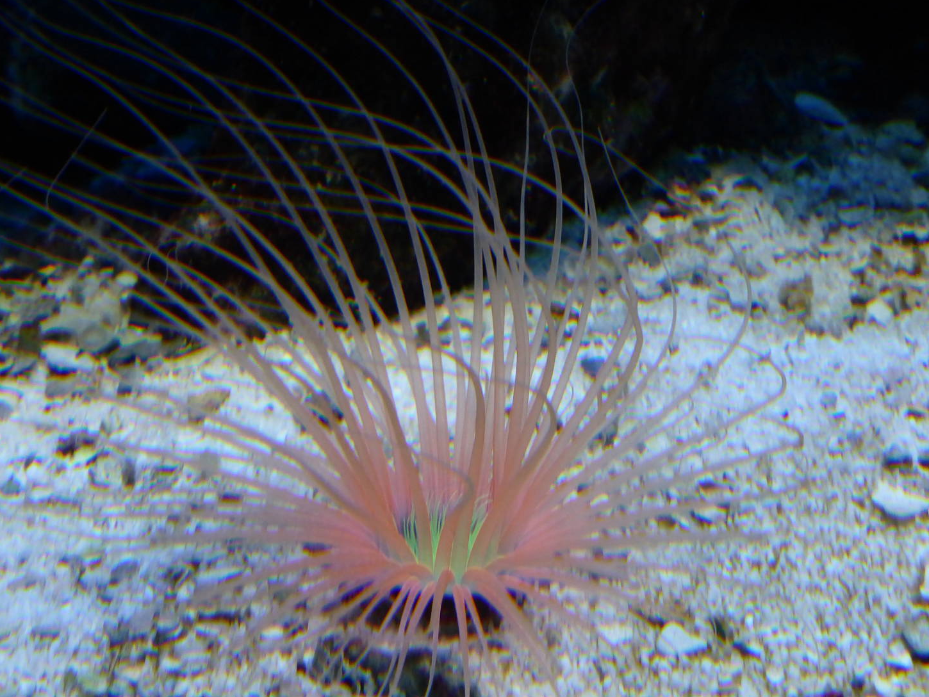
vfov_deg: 13.8
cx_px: 457
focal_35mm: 107
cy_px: 372
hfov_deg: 18.4
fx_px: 2872
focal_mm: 16.1
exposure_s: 1/60
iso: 400
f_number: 5.2
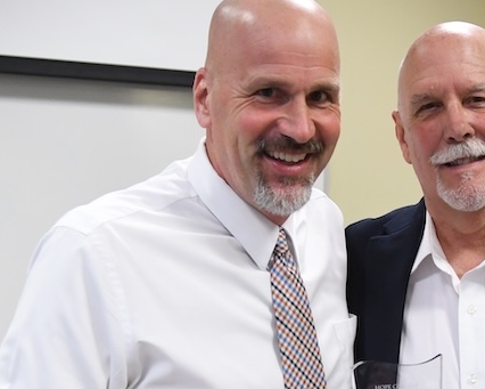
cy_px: 256
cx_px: 380
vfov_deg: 15.8
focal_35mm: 97
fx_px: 1393
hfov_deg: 19.6
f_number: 2.8
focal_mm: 22
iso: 1400
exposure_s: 1/250
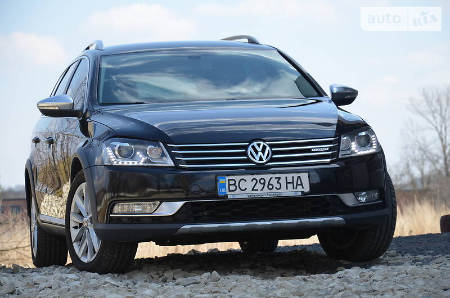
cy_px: 149
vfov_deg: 8.7
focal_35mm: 158
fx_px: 1965
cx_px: 225
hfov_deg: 13.1
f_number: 8
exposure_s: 1/250
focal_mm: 105
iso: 160
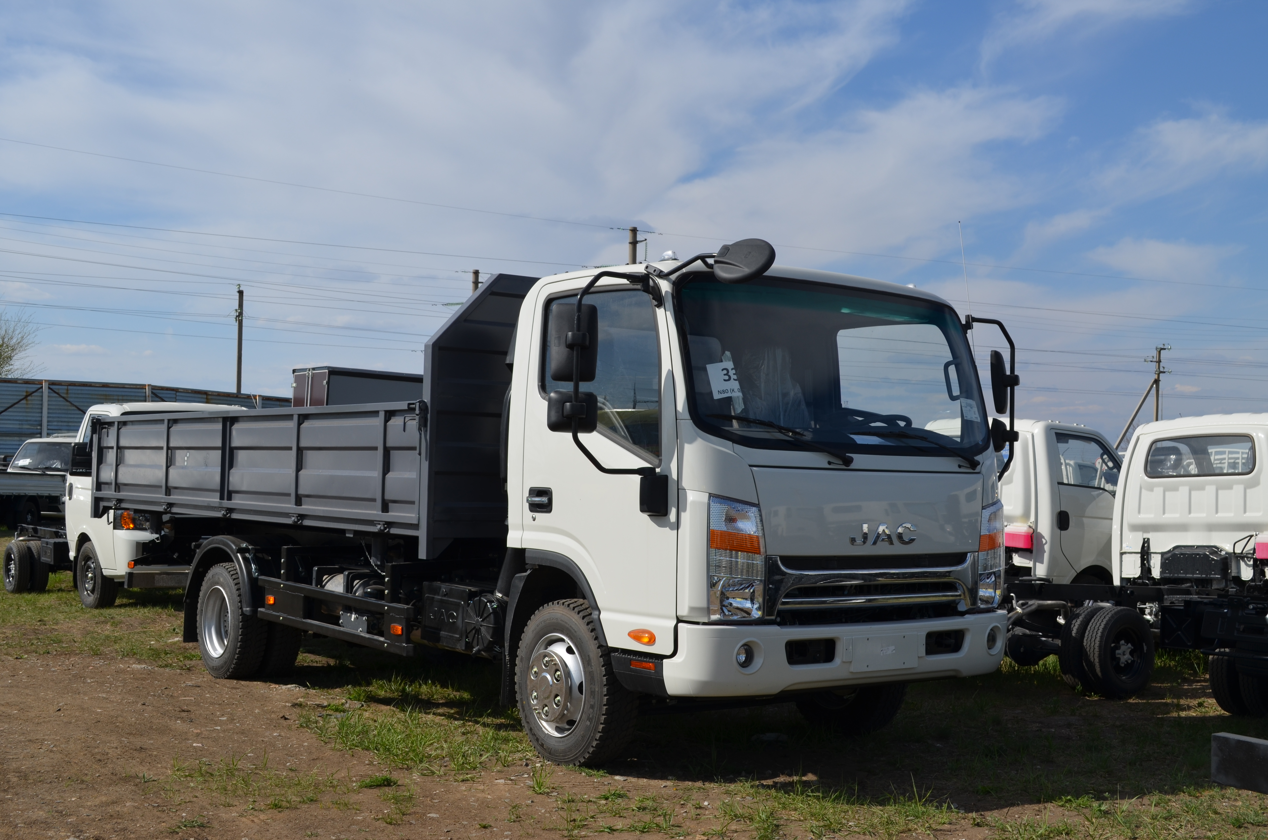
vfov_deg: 31.8
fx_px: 1476
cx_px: 634
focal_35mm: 42
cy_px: 420
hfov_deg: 46.5
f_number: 9
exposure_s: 1/320
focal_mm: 28
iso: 100
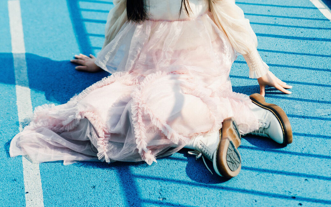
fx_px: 767
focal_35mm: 85
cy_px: -30
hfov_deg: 24.4
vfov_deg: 14.9
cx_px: 165
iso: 100
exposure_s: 1/2500
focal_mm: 55
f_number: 2.2
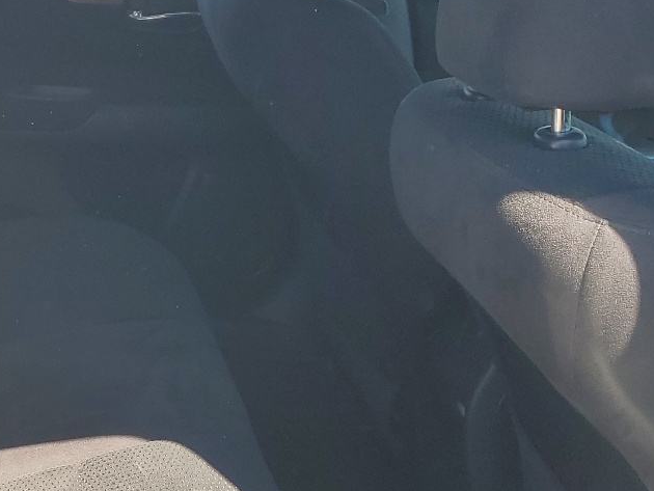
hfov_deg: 28.1
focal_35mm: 66
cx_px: 52
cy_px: 293
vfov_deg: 22.2
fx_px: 1247
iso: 50
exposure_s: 1/556
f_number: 1.5
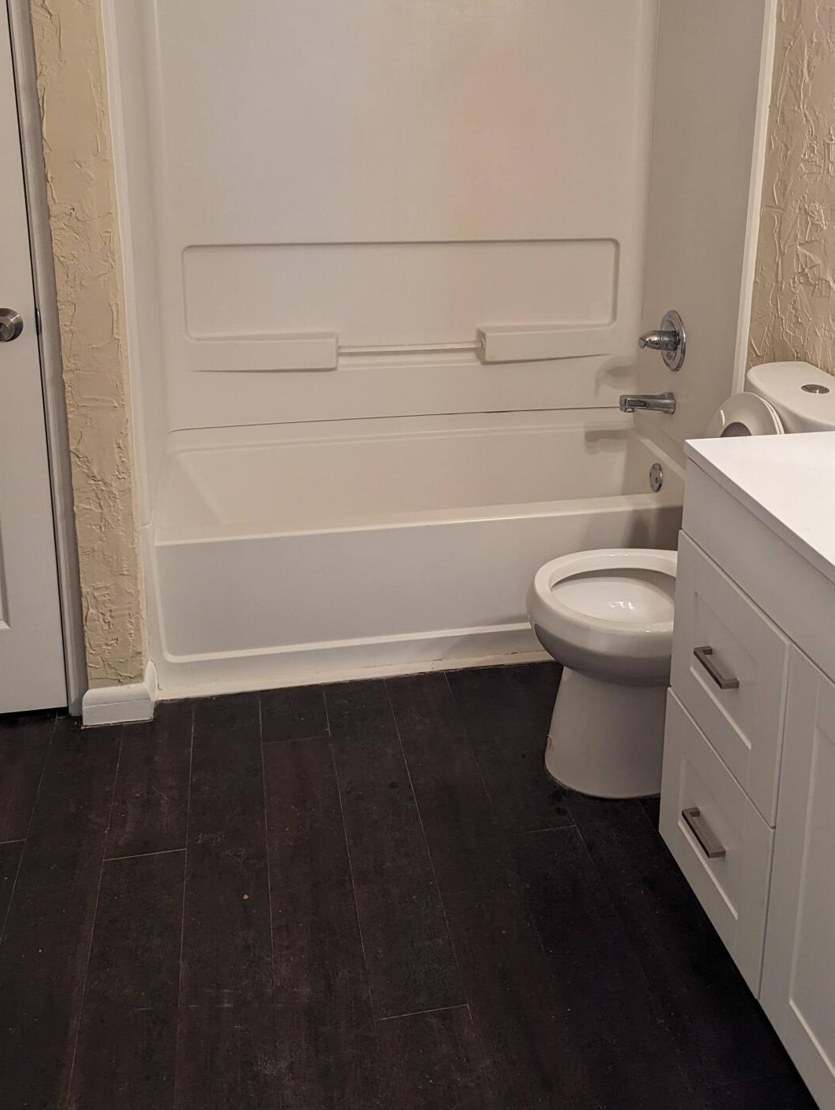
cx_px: 481
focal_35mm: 34
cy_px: 361
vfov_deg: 52.8
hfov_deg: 41.8
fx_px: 1092
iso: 206
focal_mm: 6.81
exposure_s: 1/120
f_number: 1.85
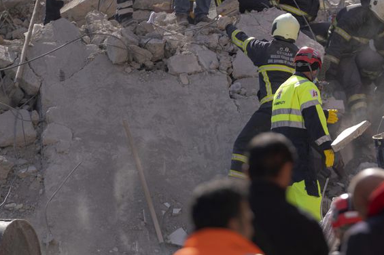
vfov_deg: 3.2
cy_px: 50
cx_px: 389
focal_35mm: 425
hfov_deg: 4.8
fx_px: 4531
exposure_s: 1/640
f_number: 3.5
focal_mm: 200
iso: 100
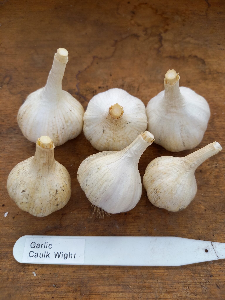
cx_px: 112
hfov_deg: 54.9
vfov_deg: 69.4
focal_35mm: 25
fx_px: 217
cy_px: 150
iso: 50
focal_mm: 4.65
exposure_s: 1/296
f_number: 1.8
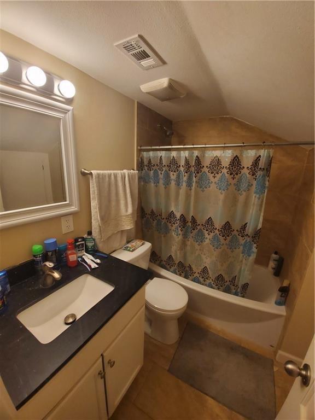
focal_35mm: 13
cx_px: 158
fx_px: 158
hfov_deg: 89.9
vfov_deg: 106.2
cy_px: 210
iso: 100
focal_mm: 1.8
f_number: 2.2
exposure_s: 1/60
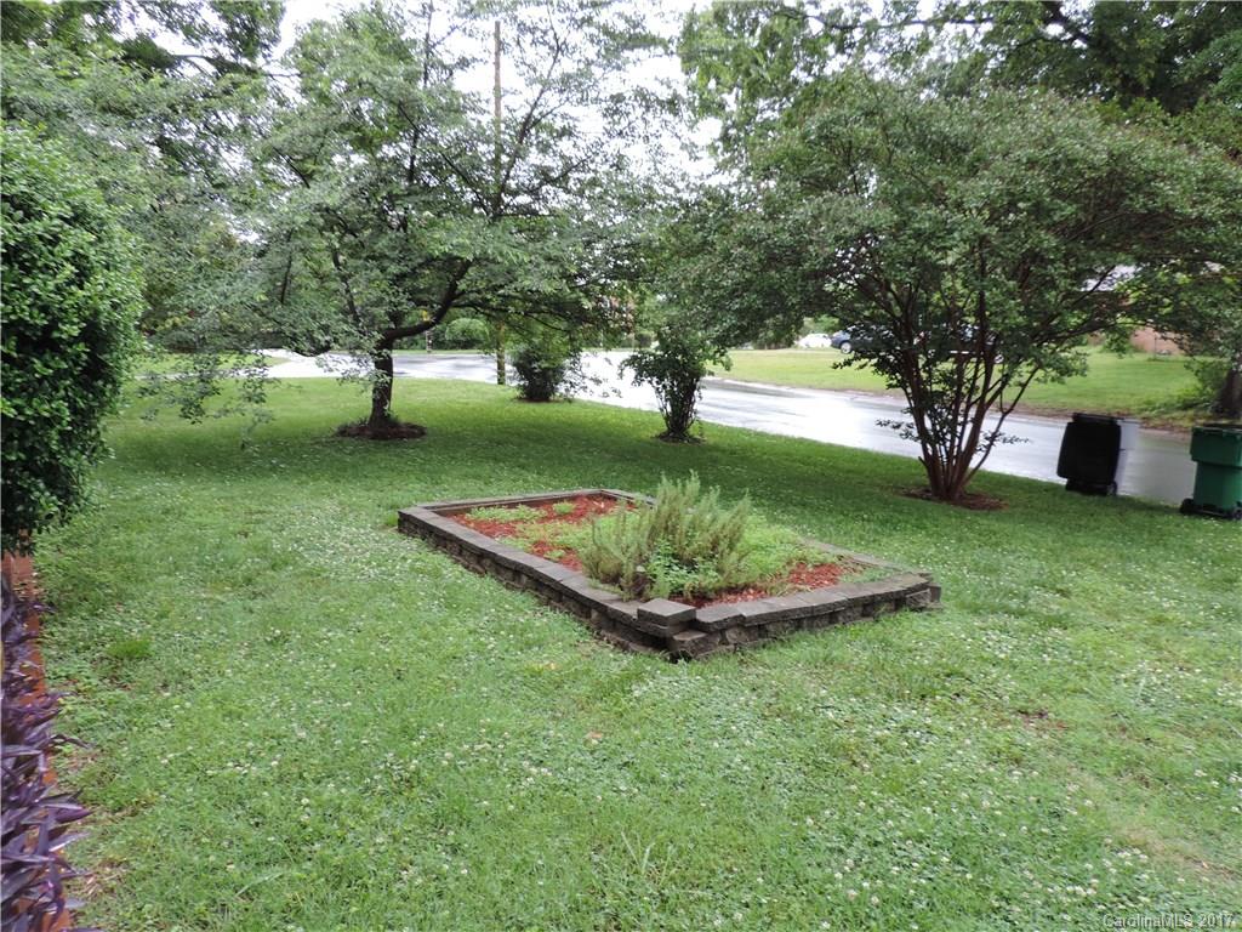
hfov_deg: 71.6
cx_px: 621
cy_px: 466
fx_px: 861
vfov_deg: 56.8
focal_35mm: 24
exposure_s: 1/50
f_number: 3
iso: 80
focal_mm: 4.3
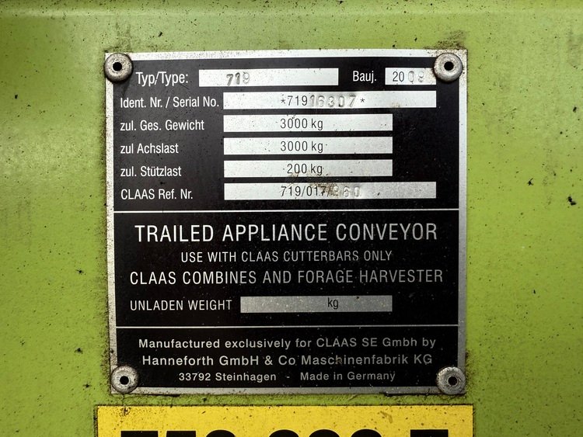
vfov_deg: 56.8
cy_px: 218
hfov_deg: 71.6
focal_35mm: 24
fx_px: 404
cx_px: 292
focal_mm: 2.22
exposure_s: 1/271
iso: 40
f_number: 2.2
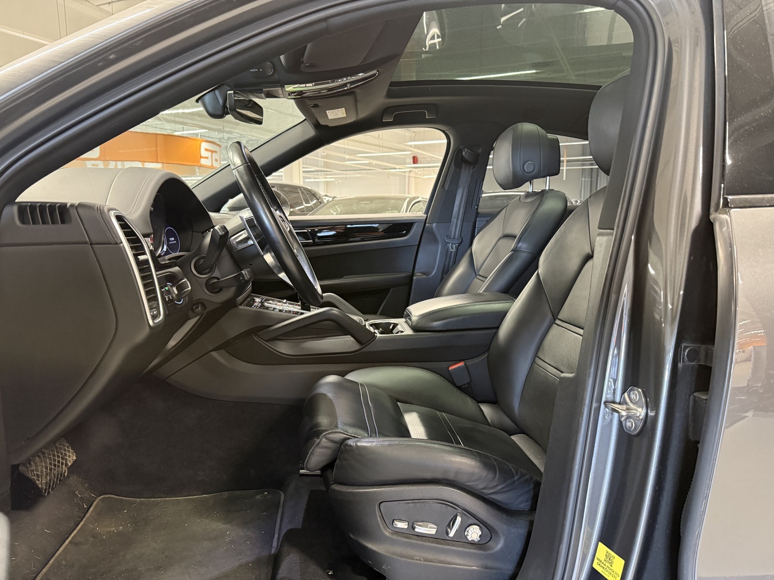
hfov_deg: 71.6
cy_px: 290
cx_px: 387
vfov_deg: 56.8
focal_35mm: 24
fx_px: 537
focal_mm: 6.76
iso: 640
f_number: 1.78
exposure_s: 1/50
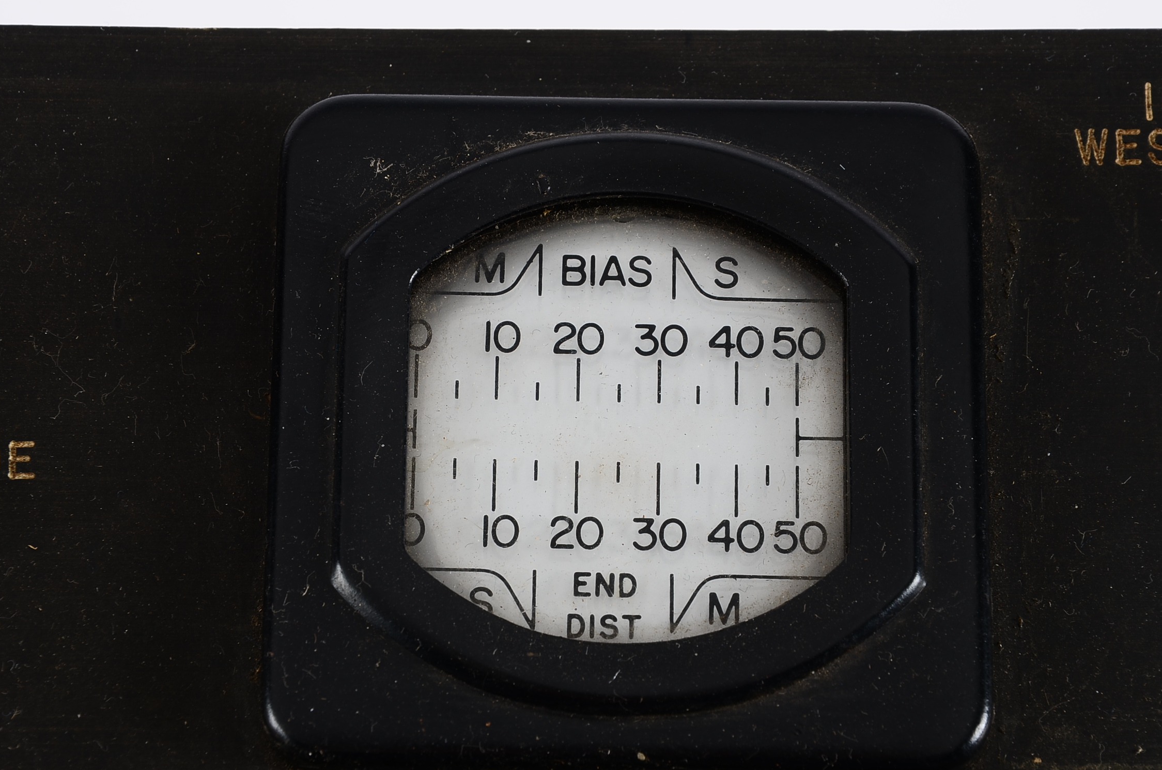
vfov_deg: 7.9
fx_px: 5558
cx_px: 591
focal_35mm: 173
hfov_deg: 11.9
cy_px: 419
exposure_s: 1/125
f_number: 10
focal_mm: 105
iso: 100
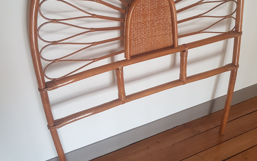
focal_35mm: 37
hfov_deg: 52.7
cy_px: 39
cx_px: 128
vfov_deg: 33.7
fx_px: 259
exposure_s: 1/60
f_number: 1.7
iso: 100
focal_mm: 4.2
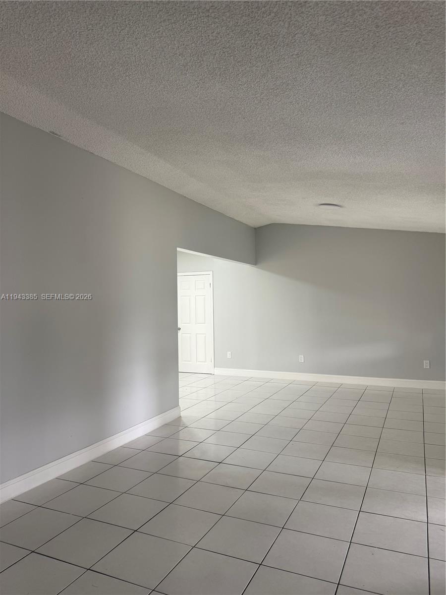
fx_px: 412
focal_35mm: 24
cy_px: 298
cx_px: 223
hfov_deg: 56.8
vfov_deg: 71.6
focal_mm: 6.76
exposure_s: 1/60
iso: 100
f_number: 1.78
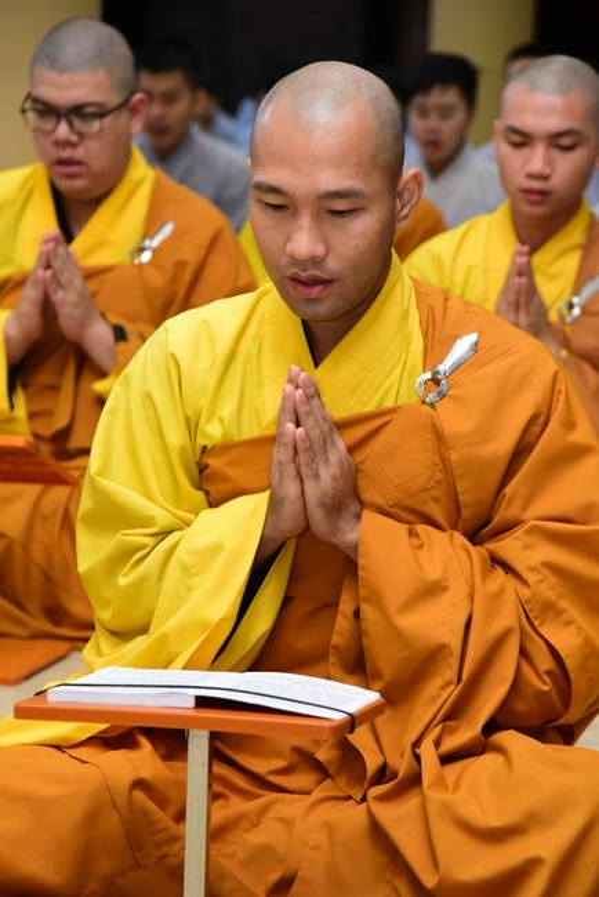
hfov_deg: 11.4
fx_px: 2992
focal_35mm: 120
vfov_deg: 17.1
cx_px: 300
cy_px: 448
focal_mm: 120
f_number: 5.6
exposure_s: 1/60
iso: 3200
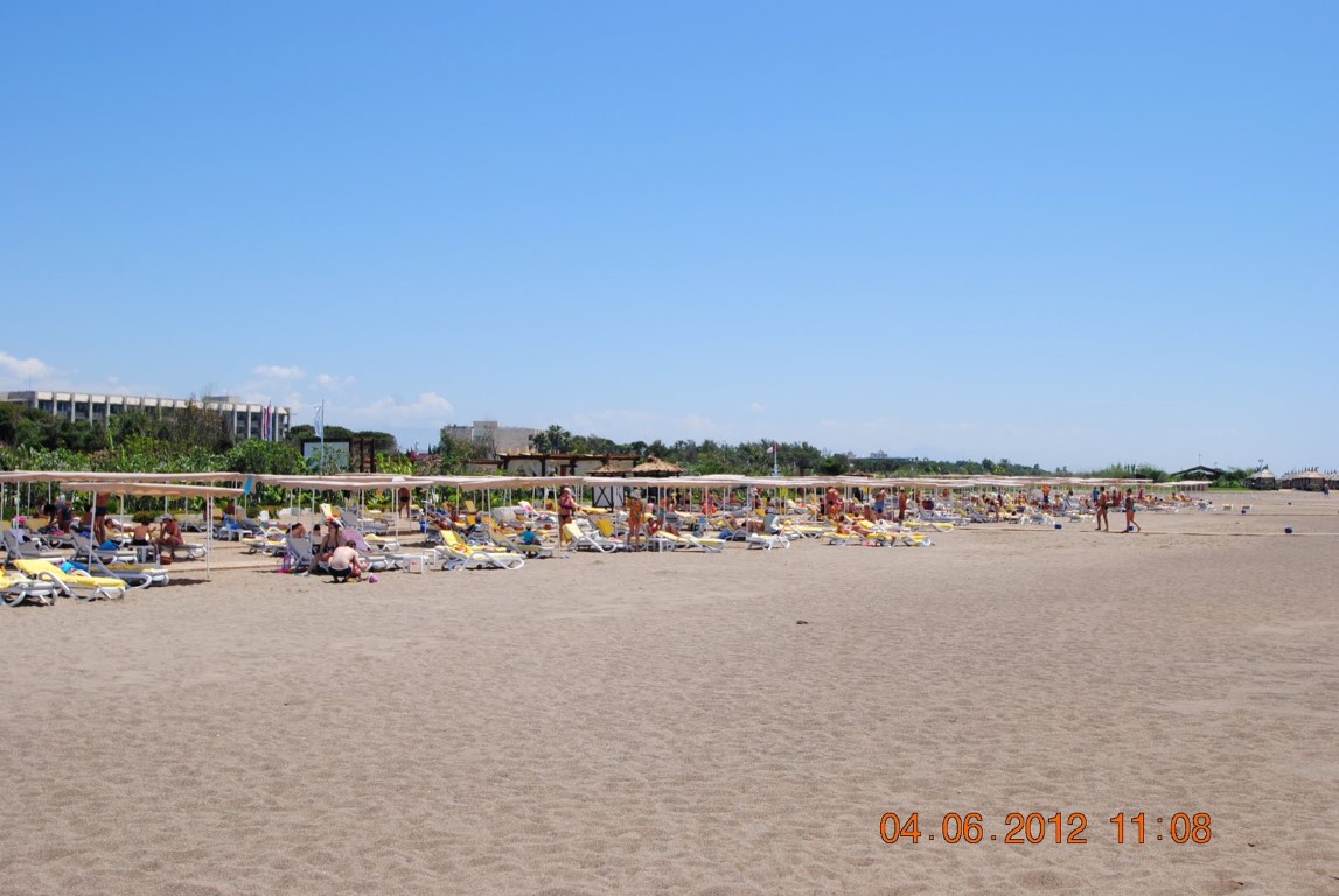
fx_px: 1341
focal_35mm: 36
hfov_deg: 53.1
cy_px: 448
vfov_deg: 37.0
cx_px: 670
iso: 100
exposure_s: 1/250
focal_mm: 24
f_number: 8
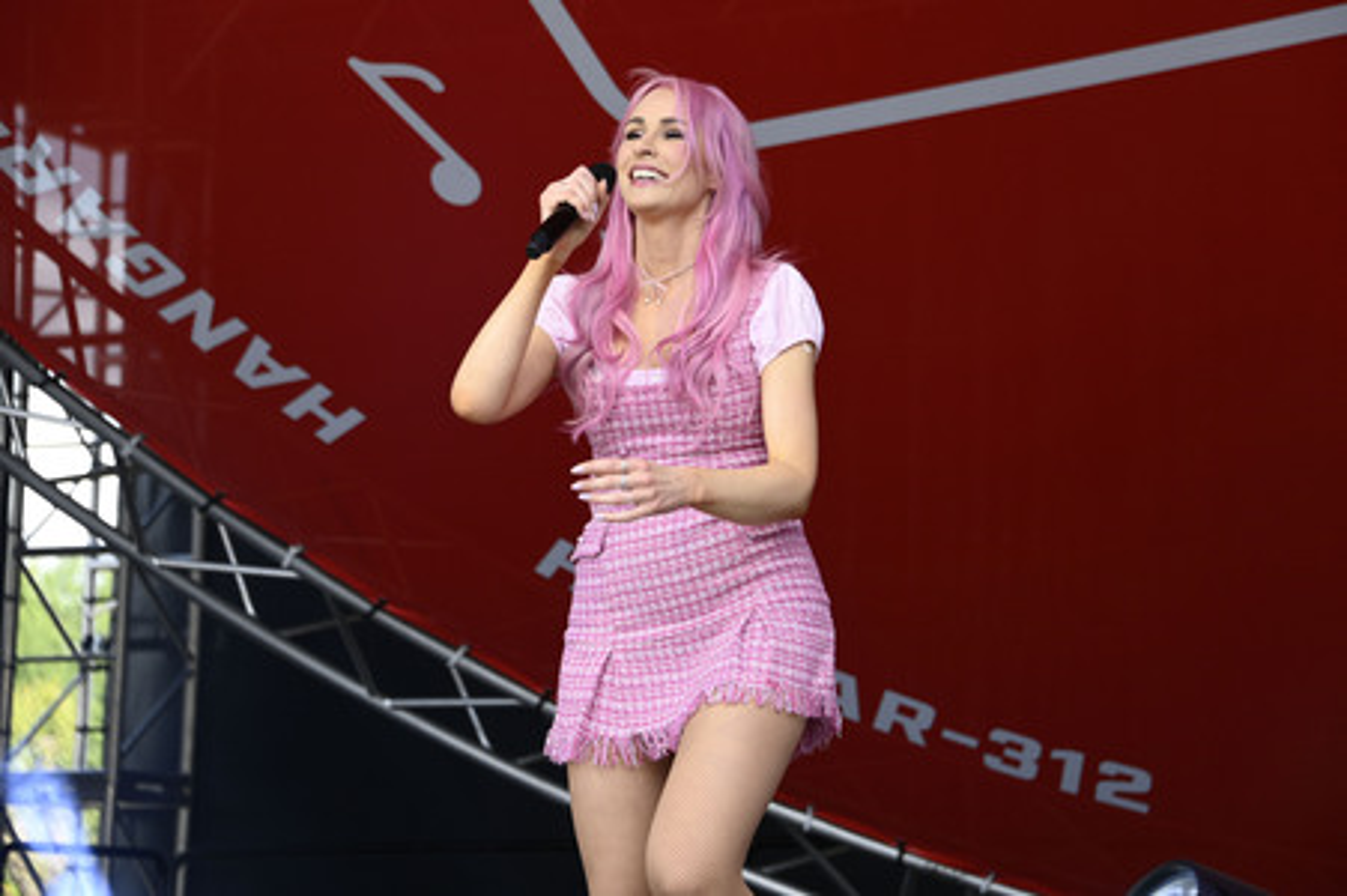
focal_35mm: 112
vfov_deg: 12.2
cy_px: 448
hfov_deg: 18.3
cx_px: 674
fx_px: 4187
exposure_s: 1/250
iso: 250
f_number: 5.6
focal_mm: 112
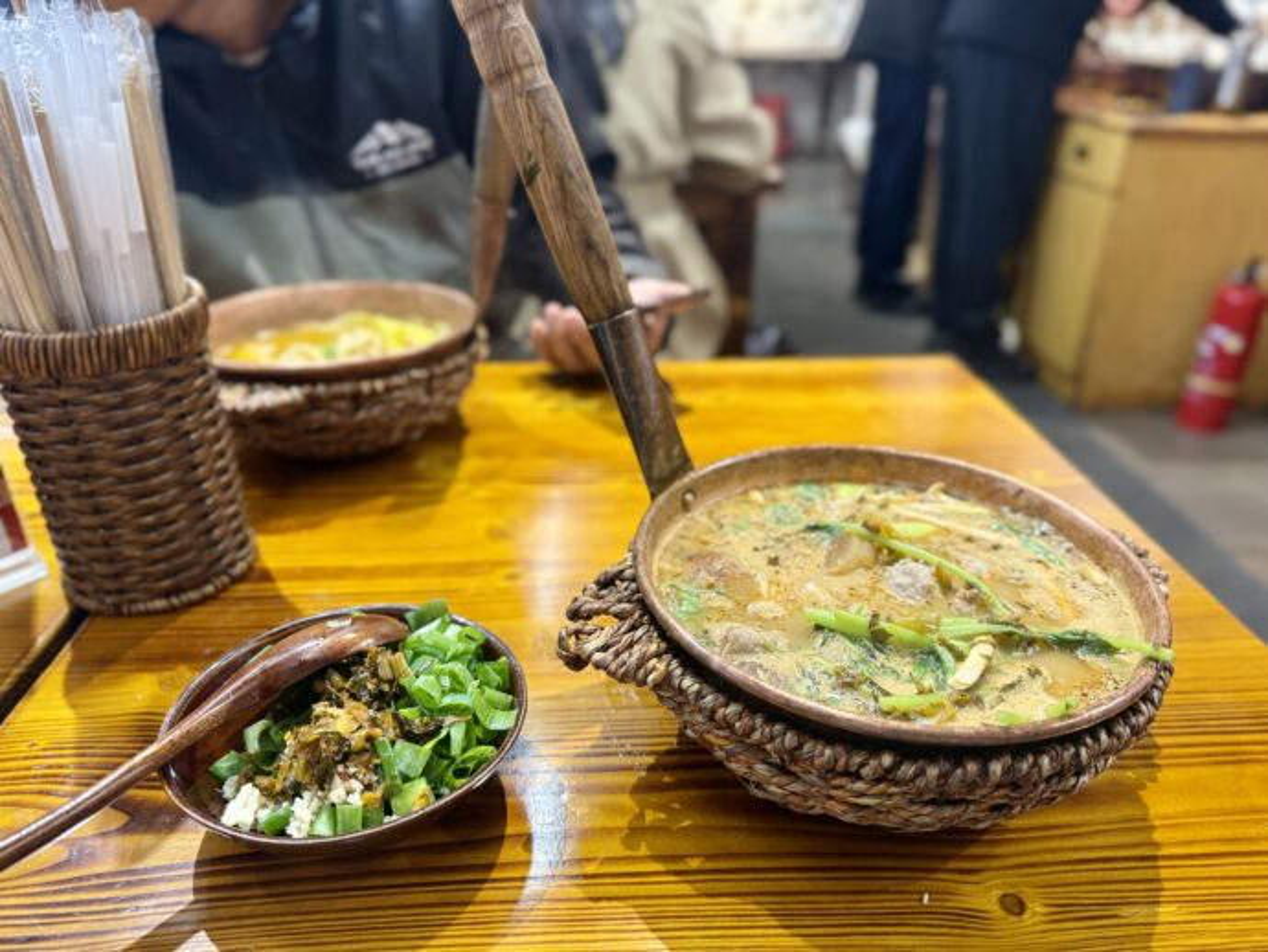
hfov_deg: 71.6
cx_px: 634
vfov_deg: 56.8
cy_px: 476
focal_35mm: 24
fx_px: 879
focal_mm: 6.76
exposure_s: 1/100
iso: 200
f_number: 1.78
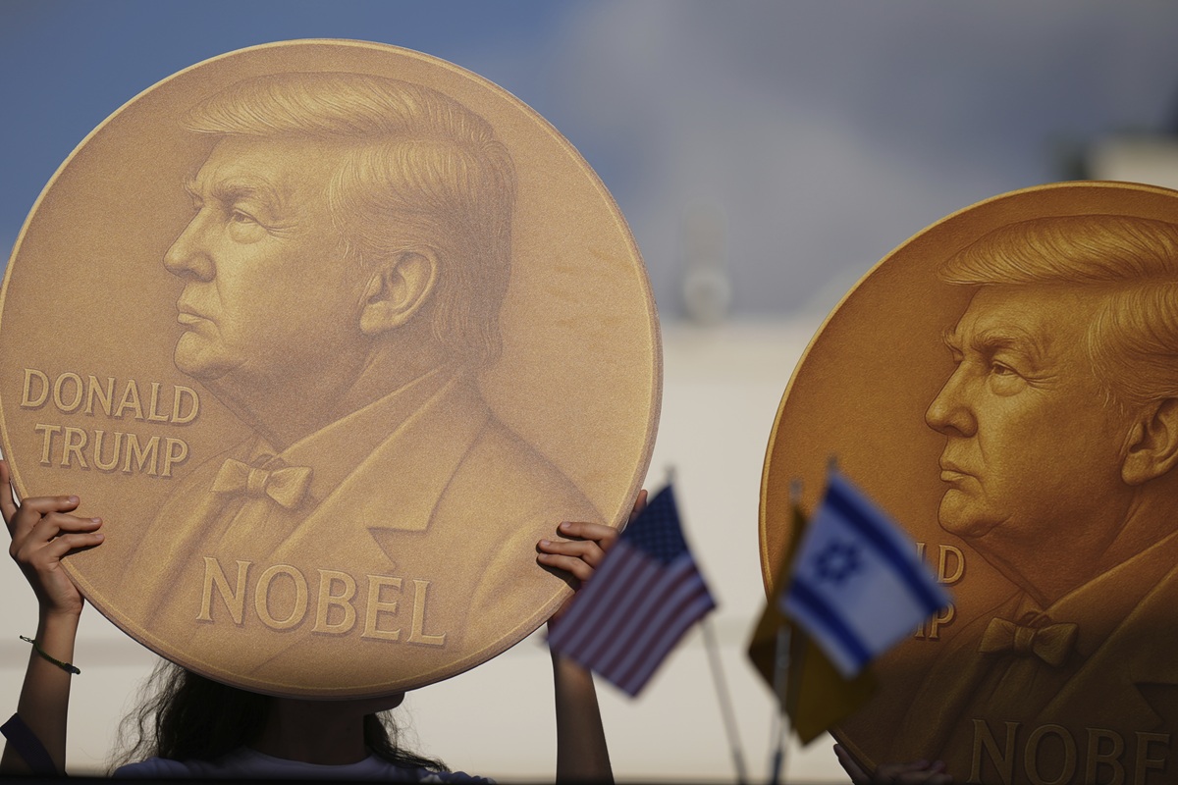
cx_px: 589
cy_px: 392
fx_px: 9816
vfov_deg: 4.6
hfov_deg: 6.9
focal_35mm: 300
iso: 50
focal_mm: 200
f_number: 2.8
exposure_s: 1/2500
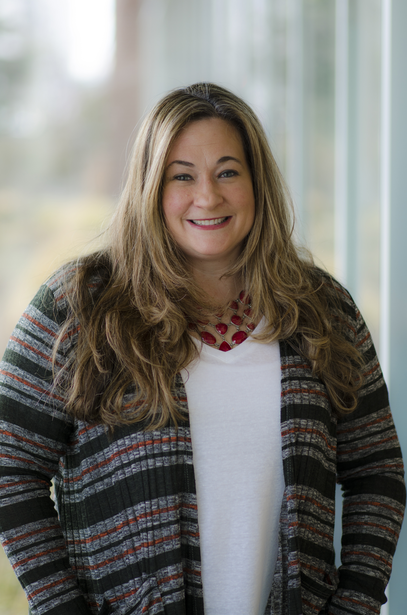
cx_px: 204
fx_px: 2172
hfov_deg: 10.7
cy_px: 308
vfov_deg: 16.1
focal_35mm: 128
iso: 100
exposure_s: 1/250
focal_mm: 85
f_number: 1.8
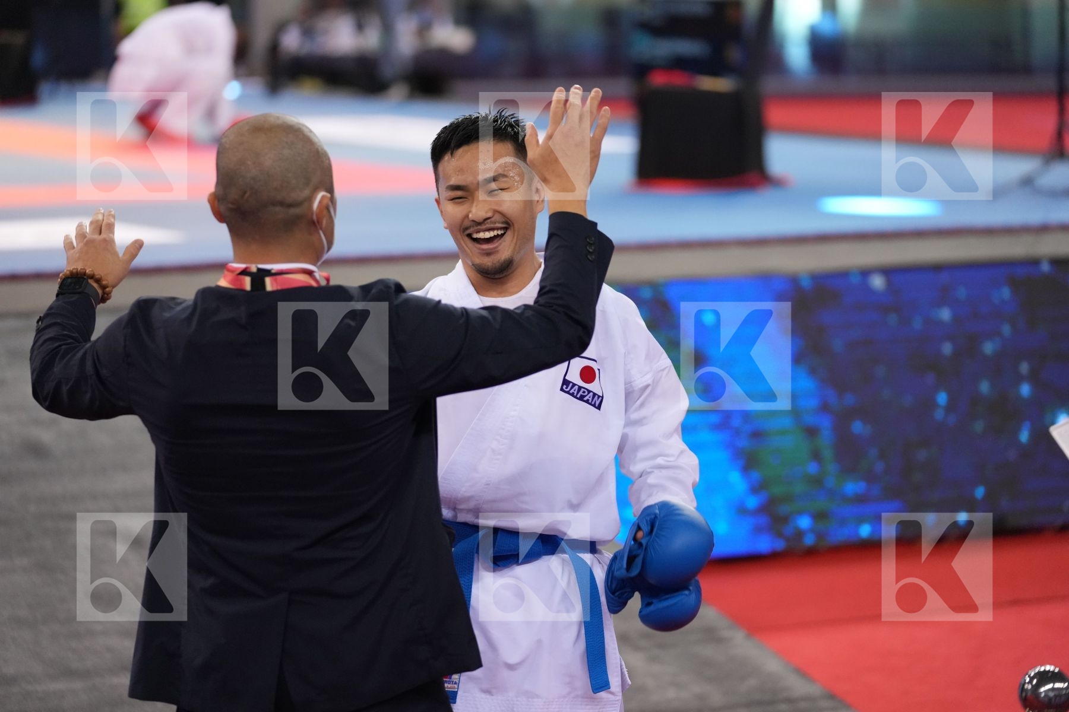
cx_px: 534
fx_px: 3652
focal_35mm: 123
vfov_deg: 11.1
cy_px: 356
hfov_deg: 16.7
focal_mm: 123
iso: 4000
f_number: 2.8
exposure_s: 1/1000
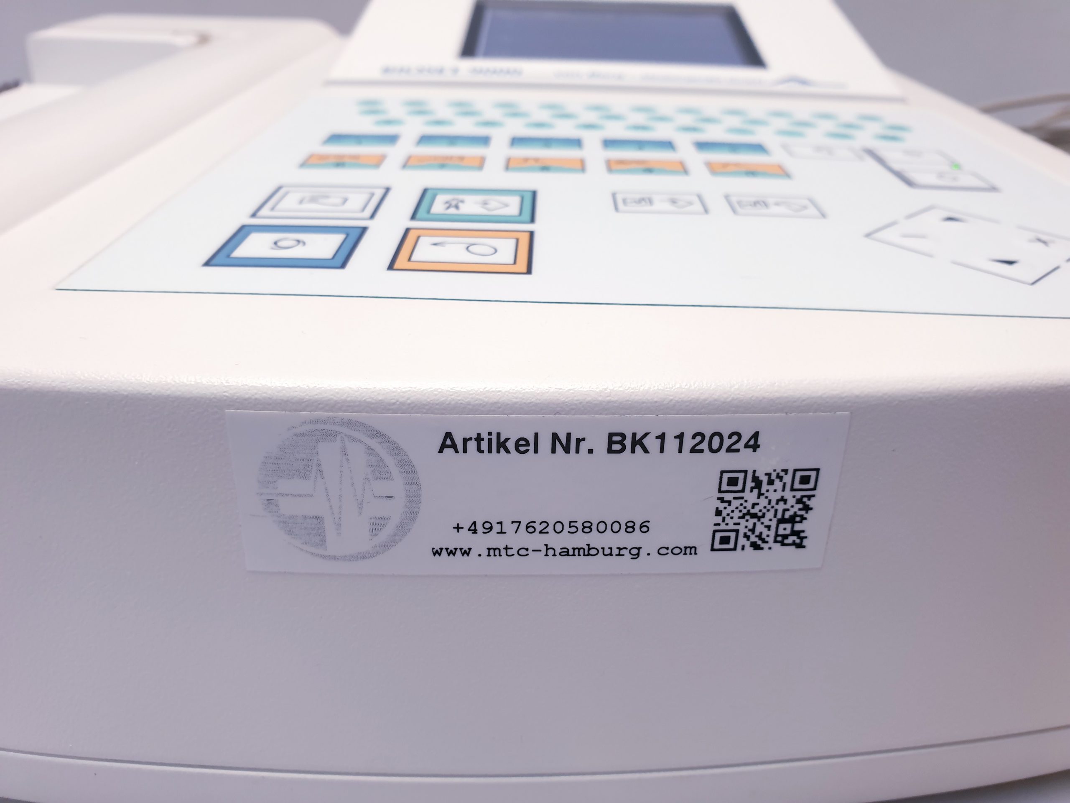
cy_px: 402
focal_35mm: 26
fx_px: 804
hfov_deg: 67.3
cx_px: 535
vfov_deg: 53.1
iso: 80
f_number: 2.4
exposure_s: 1/100
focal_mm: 4.3
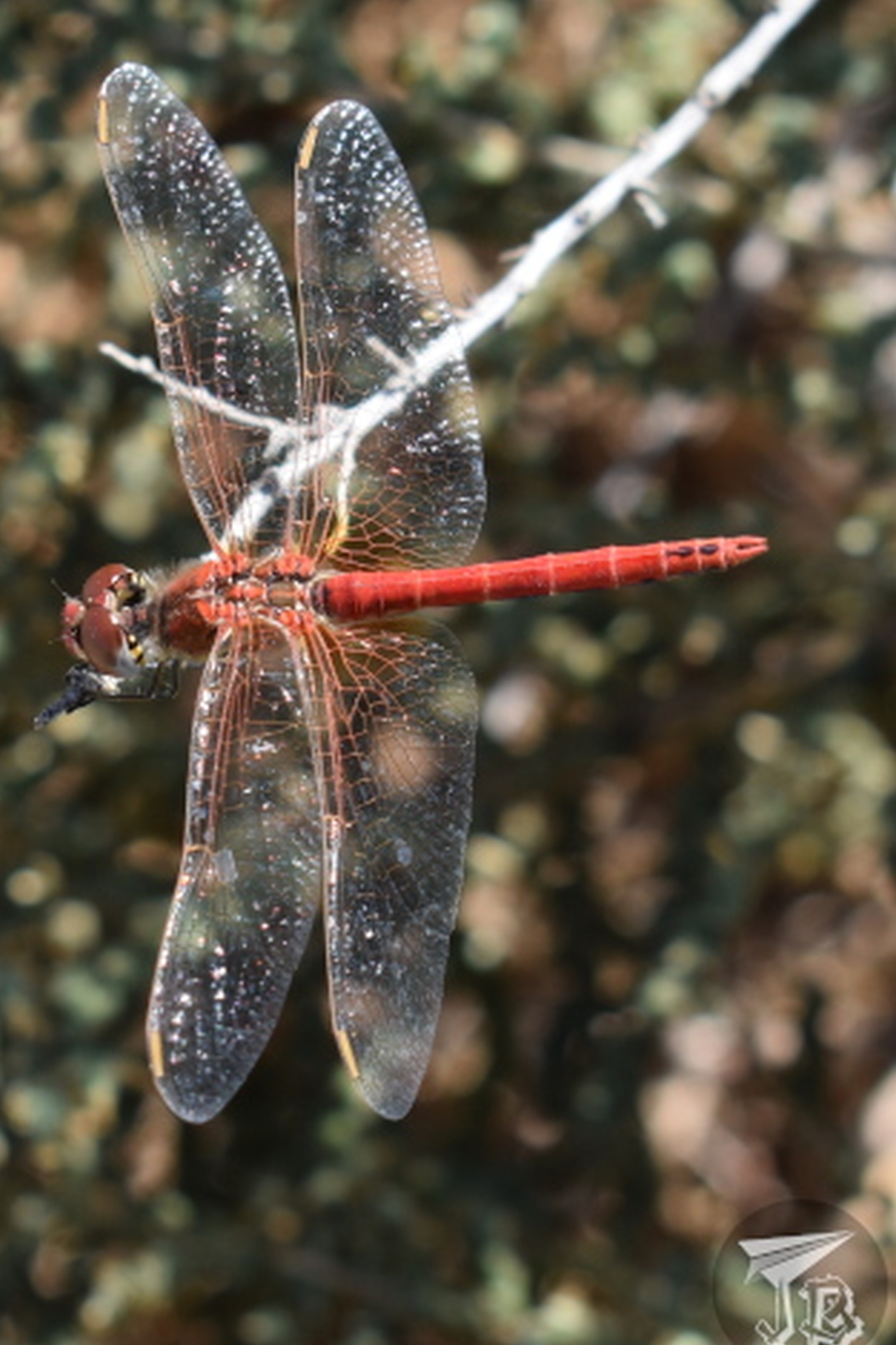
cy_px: 621
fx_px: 3608
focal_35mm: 97
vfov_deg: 21.1
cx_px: 391
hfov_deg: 14.2
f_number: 8
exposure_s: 1/250
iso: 180
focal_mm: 55
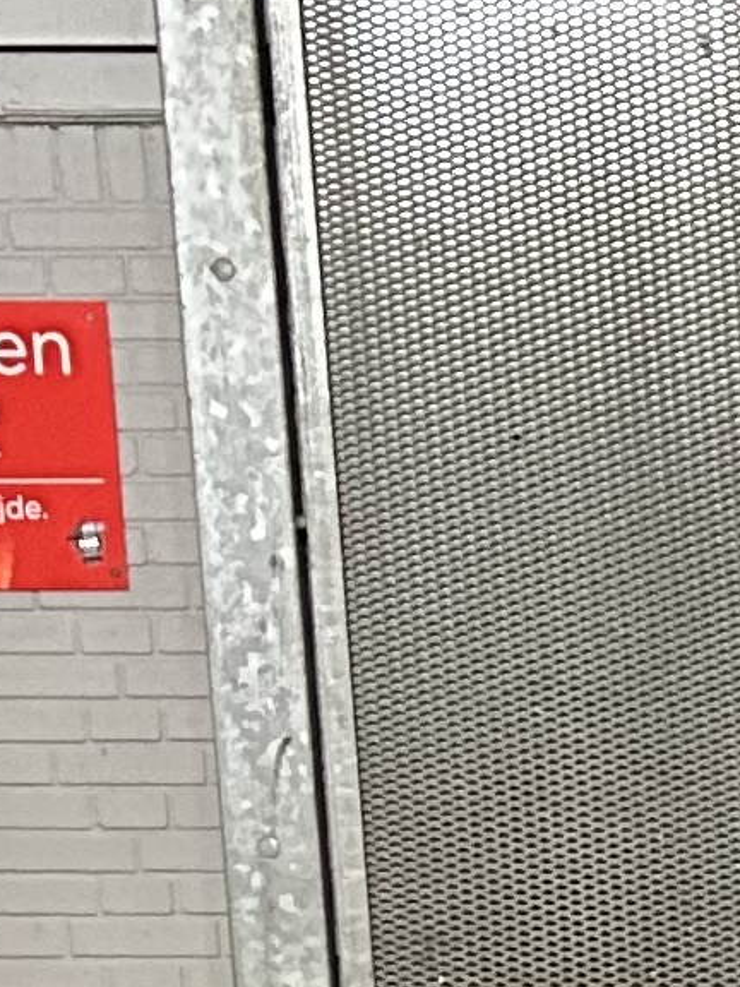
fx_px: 5188
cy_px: 1880
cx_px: 1989
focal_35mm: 182
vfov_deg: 10.2
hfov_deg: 7.4
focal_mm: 5.7
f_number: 1.5
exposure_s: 1/60
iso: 500
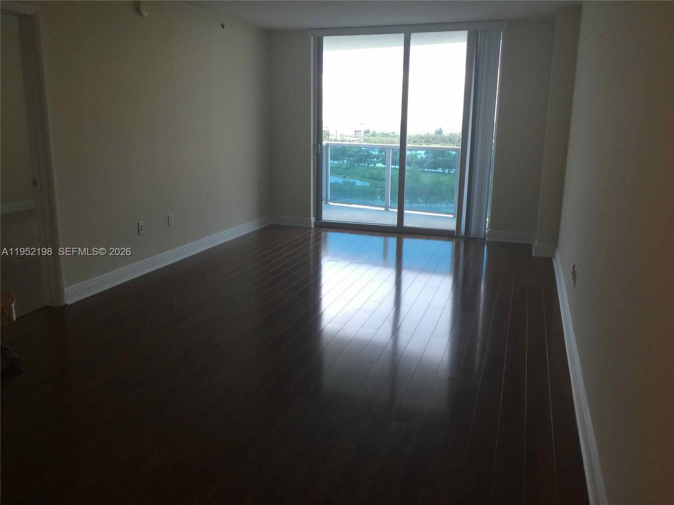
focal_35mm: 29
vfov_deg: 48.2
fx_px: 565
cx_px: 337
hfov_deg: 61.7
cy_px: 252
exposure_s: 1/40
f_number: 2.2
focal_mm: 4.15
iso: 32
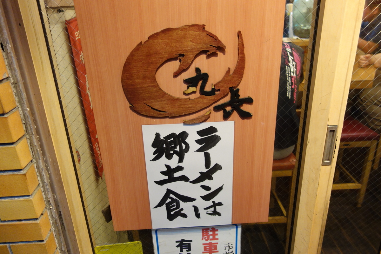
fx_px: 296
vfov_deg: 46.4
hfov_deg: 65.5
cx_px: 190
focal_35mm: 28
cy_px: 127
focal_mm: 10.4
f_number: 1.8
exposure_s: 1/30
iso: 400
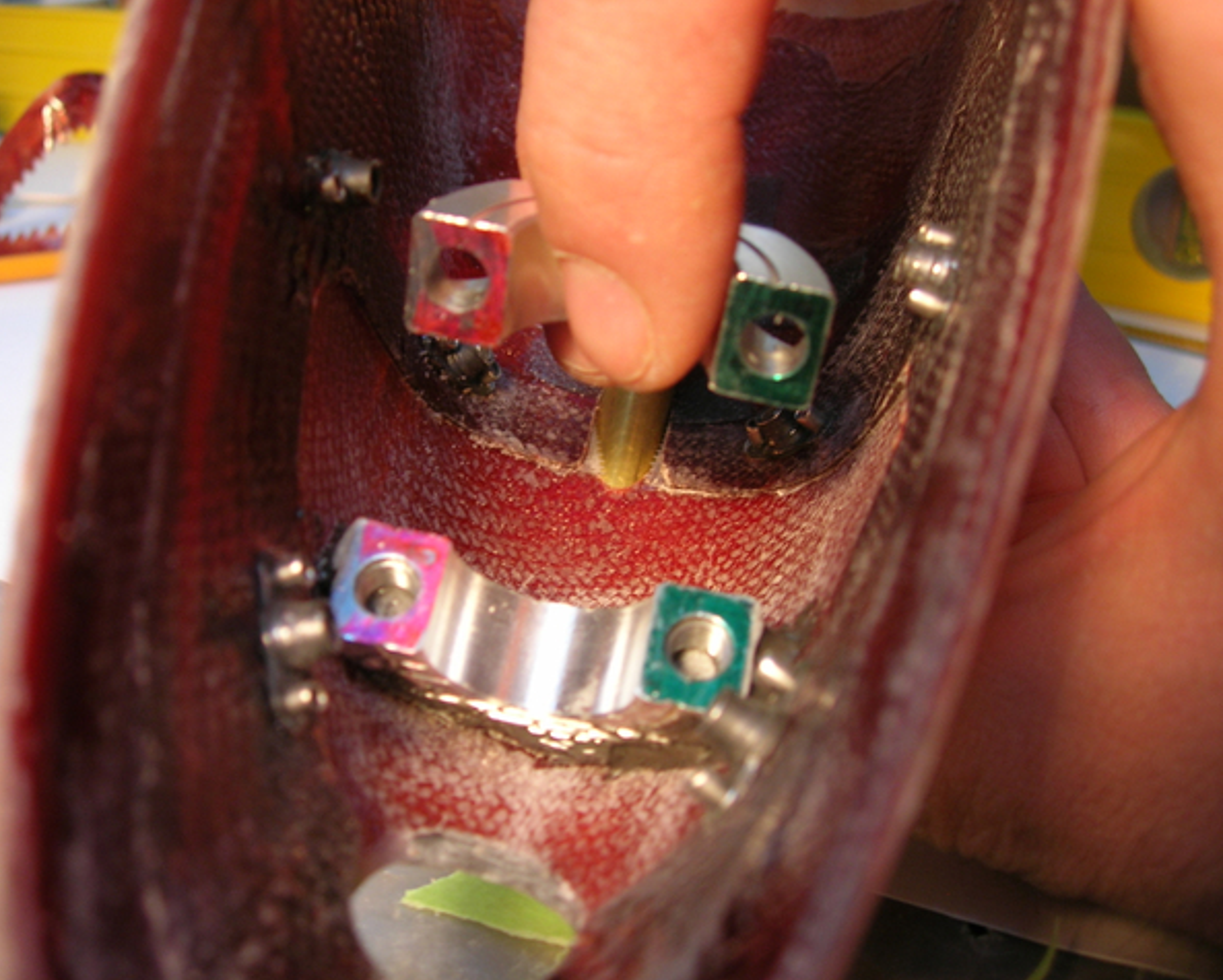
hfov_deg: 45.7
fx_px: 1449
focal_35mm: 40
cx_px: 571
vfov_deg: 37.4
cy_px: 493
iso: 64
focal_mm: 7.8
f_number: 2.8
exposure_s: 1/4.6
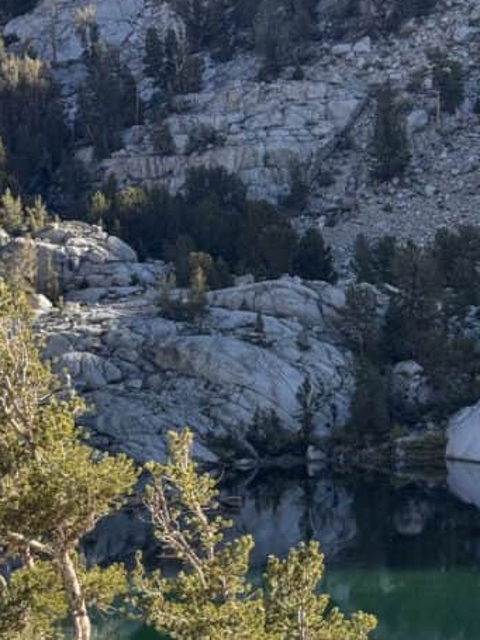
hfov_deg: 13.6
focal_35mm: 108
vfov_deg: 18.1
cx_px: 86
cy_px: 508
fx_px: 1998
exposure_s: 1/1869
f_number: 1.78
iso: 64
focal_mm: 6.76
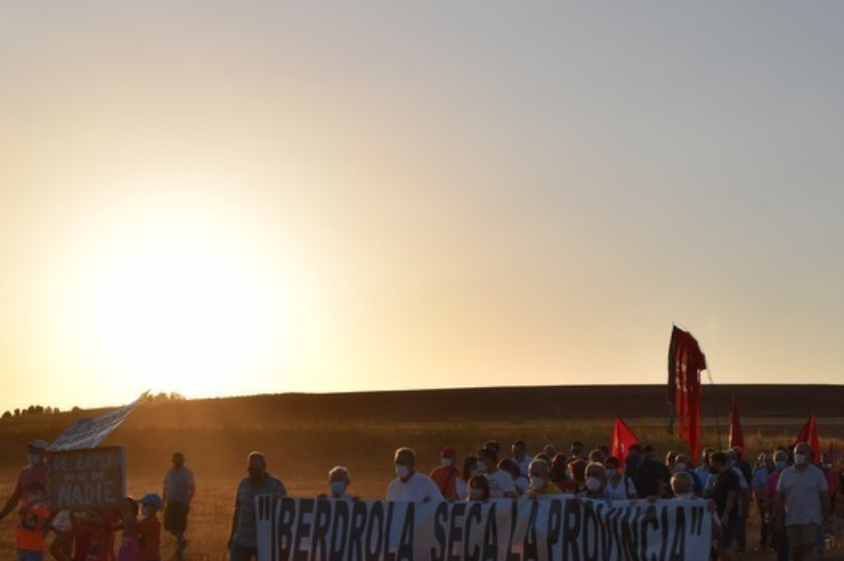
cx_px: 554
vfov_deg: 23.0
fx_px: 1382
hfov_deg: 33.7
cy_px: 316
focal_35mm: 59
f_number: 10
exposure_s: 1/400
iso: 200
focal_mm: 26
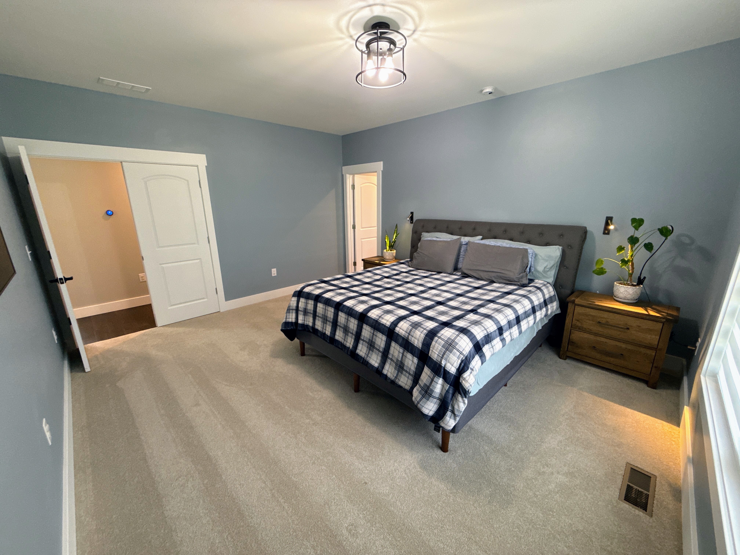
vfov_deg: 85.7
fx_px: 299
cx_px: 370
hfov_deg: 102.1
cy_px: 278
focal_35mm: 14
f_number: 2.2
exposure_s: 1/60
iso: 320
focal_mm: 2.22
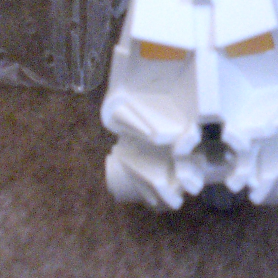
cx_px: 222
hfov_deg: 8.4
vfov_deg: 8.4
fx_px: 1881
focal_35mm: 207
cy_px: 52
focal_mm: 10.4
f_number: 4
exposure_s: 1/40
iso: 800
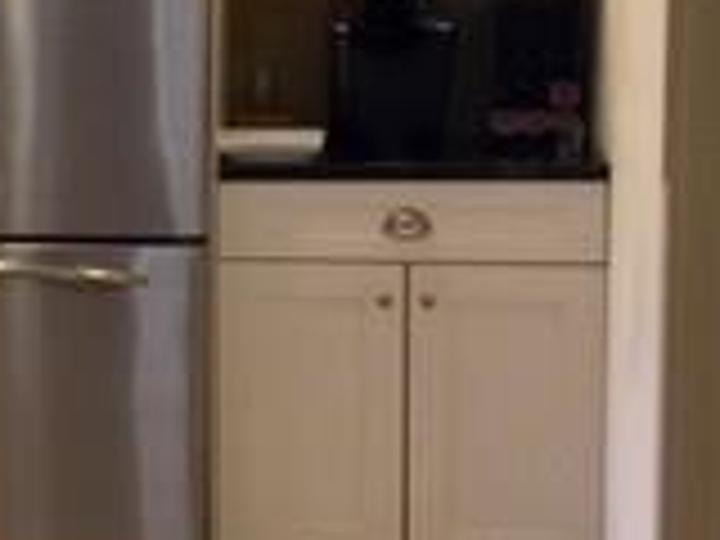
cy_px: 230
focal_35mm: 116
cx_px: -716
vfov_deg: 12.8
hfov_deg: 14.2
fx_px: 2413
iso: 32
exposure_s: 1/15
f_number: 2.2
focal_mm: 4.15
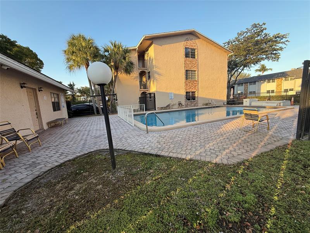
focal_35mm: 14
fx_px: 125
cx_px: 155
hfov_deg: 102.1
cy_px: 116
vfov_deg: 85.7
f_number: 2.2
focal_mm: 2.22
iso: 50
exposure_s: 1/246
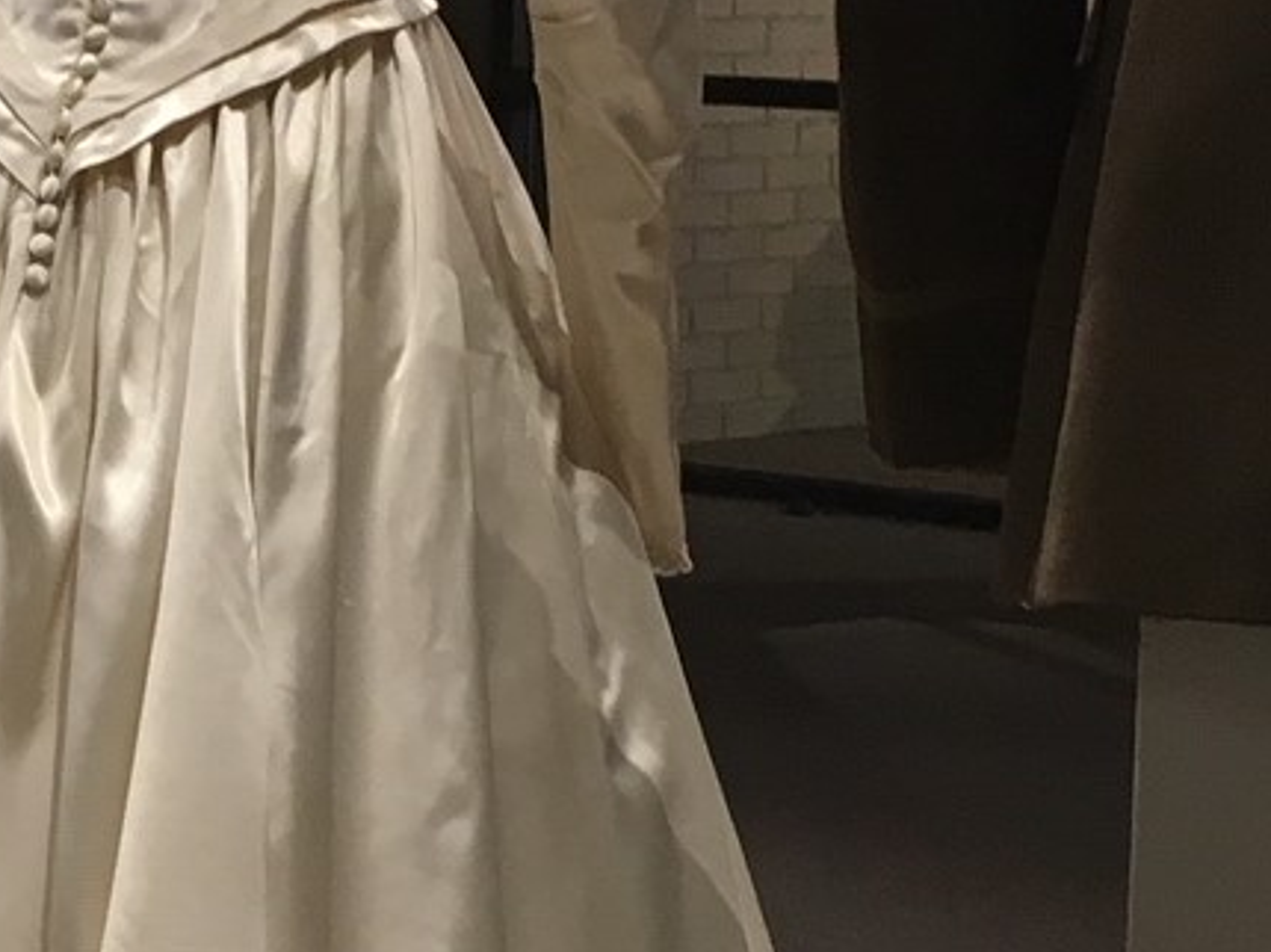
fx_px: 3743
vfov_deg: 14.5
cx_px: 158
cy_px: 460
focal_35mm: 102
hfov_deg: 19.0
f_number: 2.2
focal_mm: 4.15
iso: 50
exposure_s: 1/30
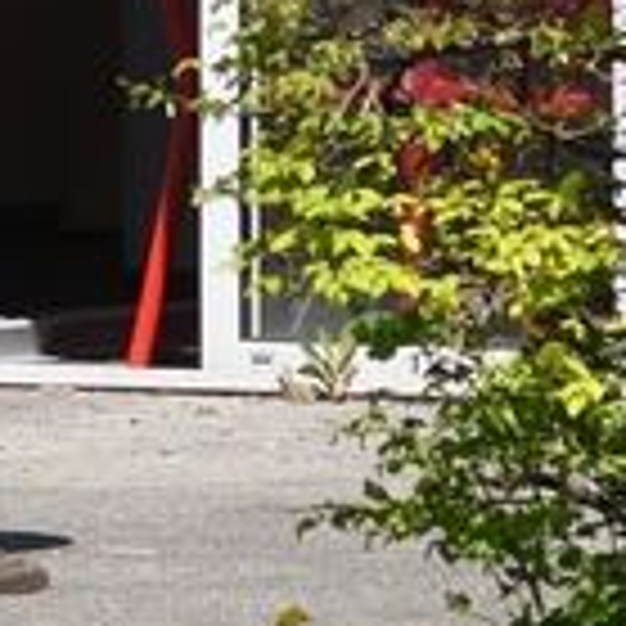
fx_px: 19007
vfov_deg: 1.9
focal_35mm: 929
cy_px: -892
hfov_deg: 1.9
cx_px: -1311
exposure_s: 1/1000
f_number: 5.6
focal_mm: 85
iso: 200
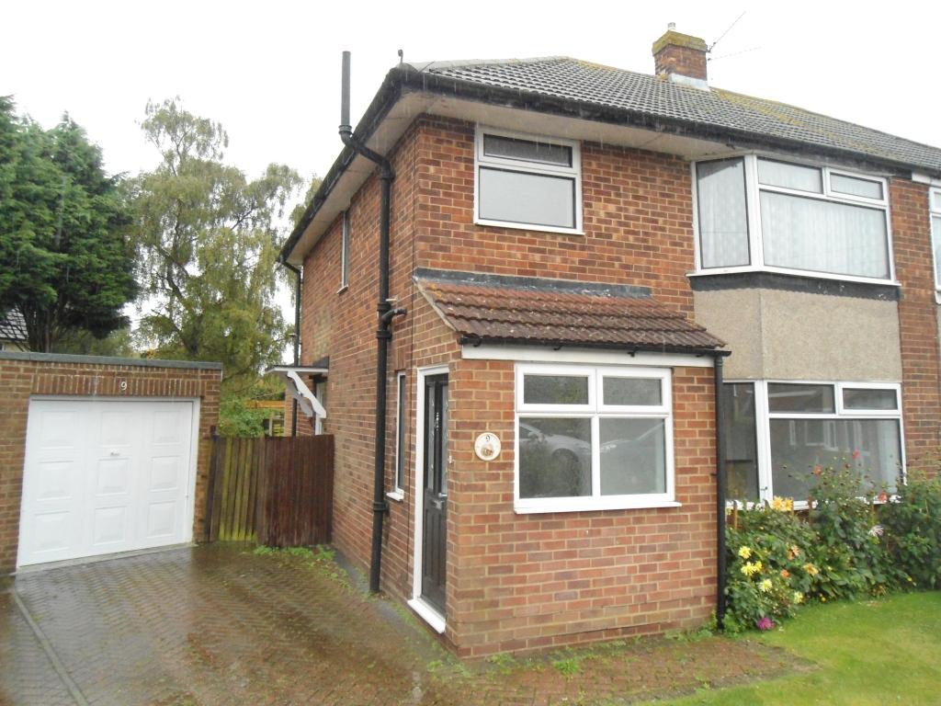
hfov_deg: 67.3
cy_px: 353
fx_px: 707
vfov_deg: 53.1
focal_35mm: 26
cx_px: 470
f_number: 2.8
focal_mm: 4.7
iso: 400
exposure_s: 1/200
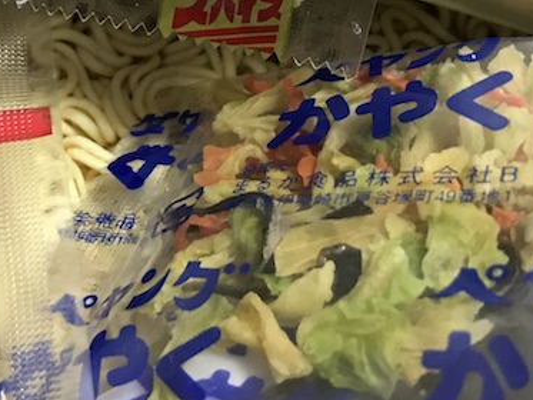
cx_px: 147
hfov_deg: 25.7
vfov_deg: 19.4
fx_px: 1155
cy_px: 79
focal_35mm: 75
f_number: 1.8
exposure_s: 1/15
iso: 64
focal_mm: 3.99
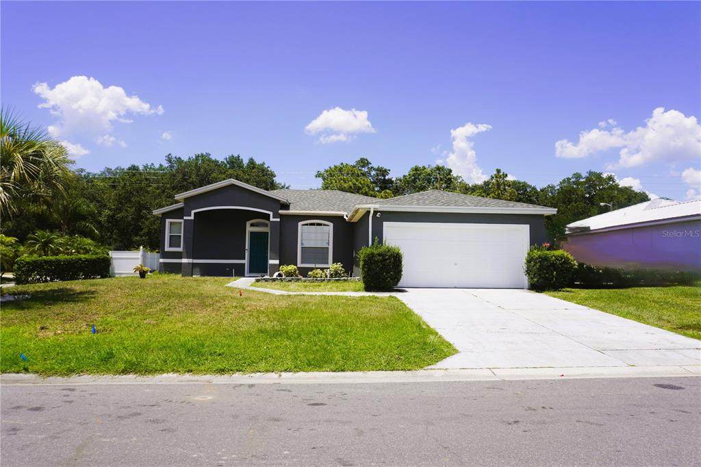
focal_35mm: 24
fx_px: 467
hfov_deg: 73.8
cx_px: 350
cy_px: 234
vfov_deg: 53.1
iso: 100
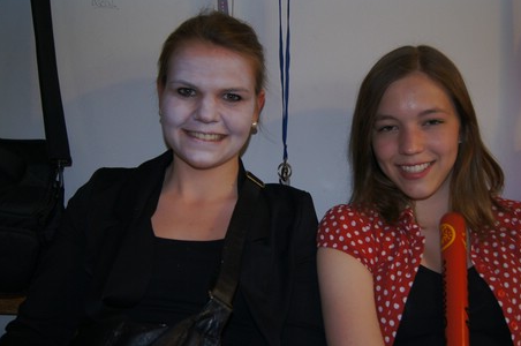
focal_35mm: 36
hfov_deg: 53.0
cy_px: 190
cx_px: 303
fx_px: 520
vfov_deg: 36.7
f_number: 3.5
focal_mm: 18
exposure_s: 1/15
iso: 500
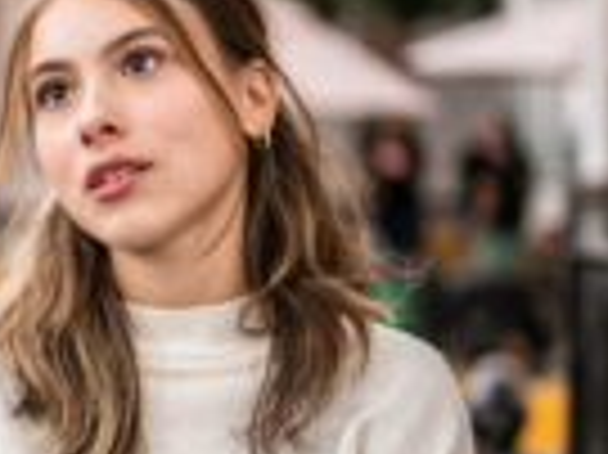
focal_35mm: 100
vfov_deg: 14.8
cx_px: -27
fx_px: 1755
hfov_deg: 19.0
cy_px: 281
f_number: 1.2
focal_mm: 35
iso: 320
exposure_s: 1/400
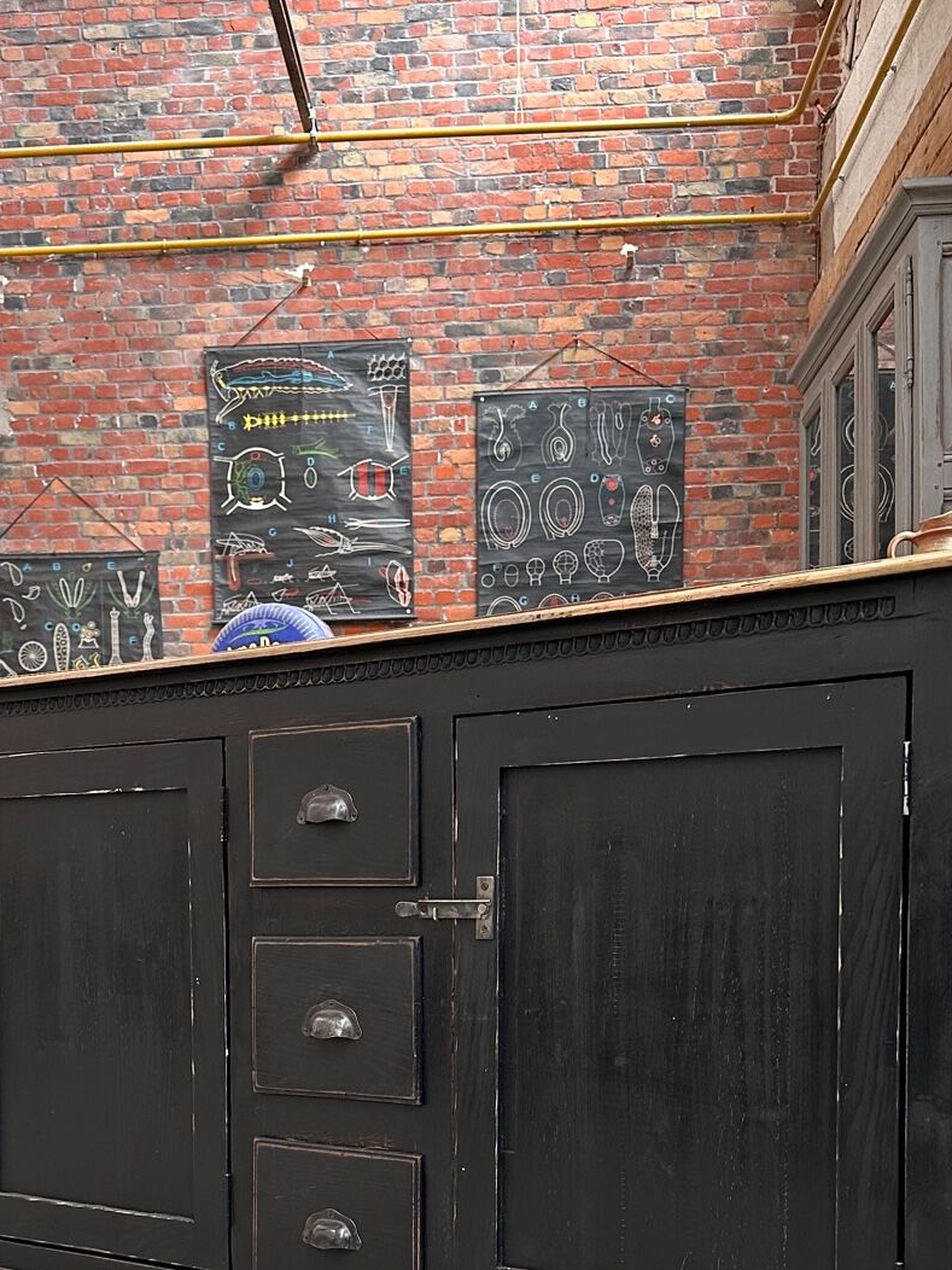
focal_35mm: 46
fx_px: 1687
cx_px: 360
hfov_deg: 31.4
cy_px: 978
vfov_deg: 39.9
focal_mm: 6.86
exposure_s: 1/121
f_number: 1.78
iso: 200
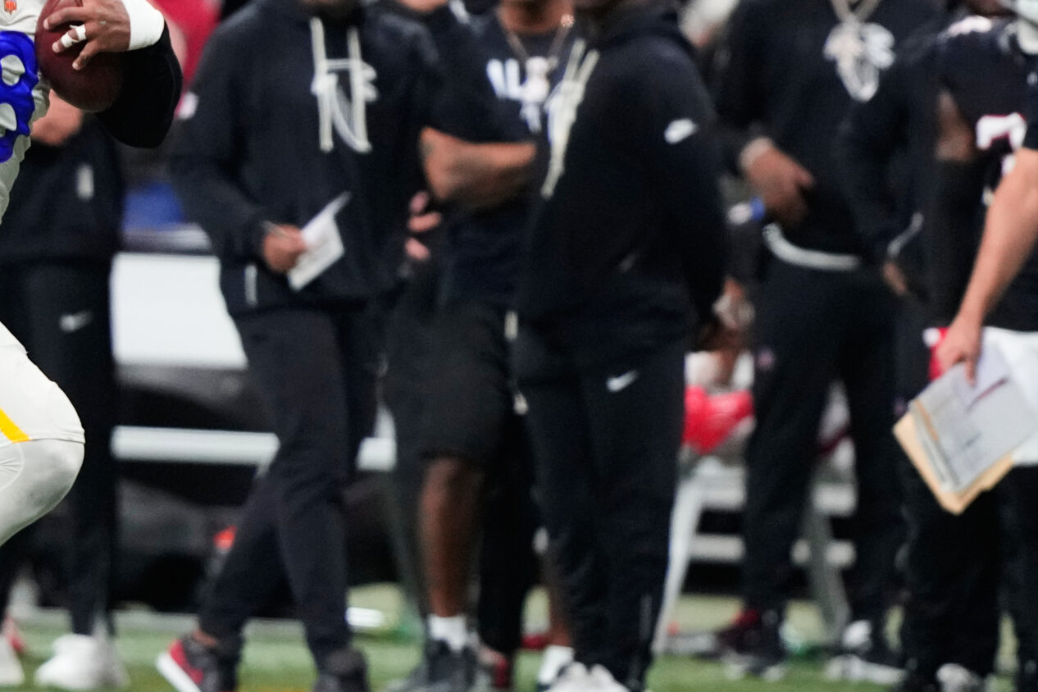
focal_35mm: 1213
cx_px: 269
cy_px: 141
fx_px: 34972
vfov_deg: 1.1
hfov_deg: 1.7
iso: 3200
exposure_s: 1/2500
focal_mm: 400
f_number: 2.8
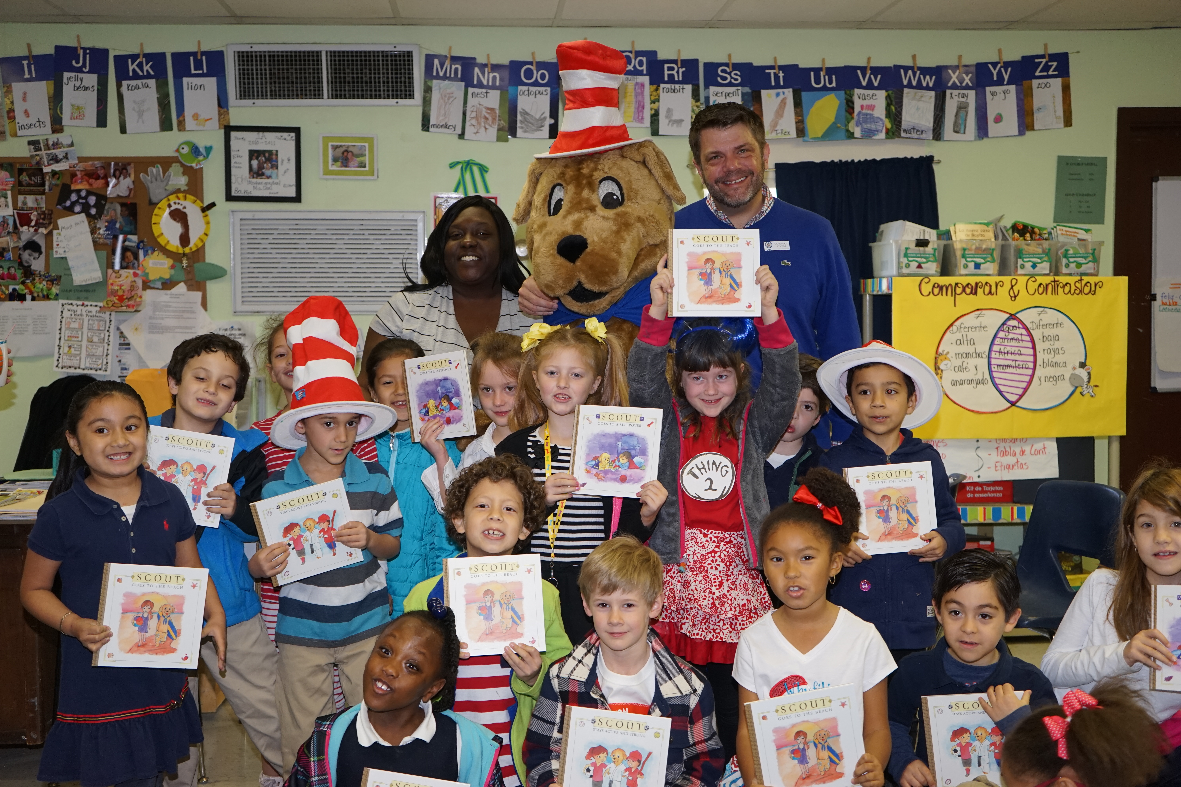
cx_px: 590
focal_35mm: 41
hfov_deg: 47.4
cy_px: 394
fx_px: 1345
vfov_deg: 32.6
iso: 1000
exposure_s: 1/160
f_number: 4.5
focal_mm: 41
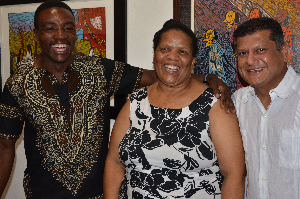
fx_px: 383
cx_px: 160
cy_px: 93
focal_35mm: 46
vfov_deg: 29.1
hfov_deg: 42.8
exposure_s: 1/60
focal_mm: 28
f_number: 5
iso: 800
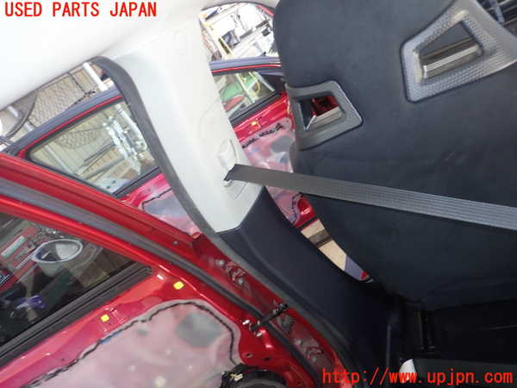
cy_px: 194
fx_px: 373
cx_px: 258
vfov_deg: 54.9
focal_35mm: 25
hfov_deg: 69.4
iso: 200
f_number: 2
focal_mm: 4.5
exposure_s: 1/30
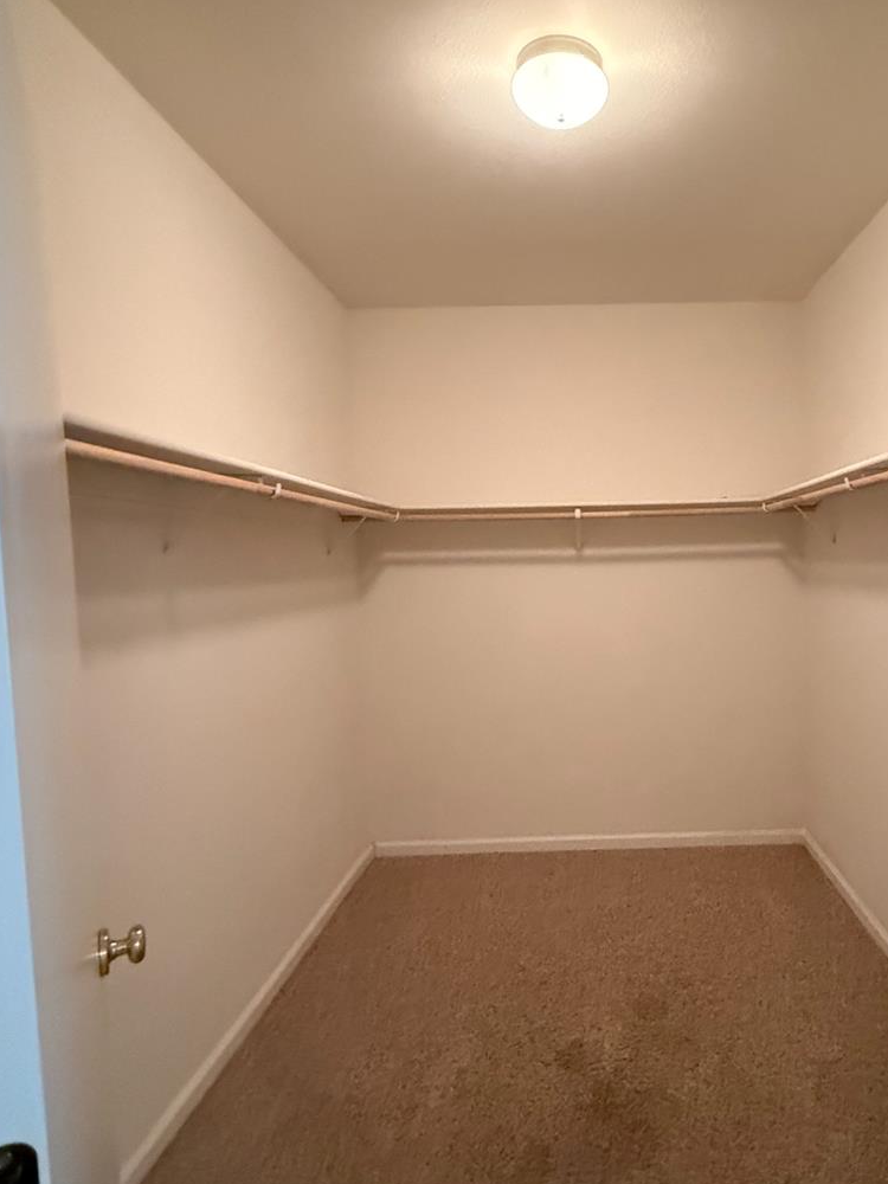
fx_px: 718
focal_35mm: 21
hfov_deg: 61.6
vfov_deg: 79.0
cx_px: 606
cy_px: 611
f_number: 2.2
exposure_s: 1/60
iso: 1000
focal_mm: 2.22
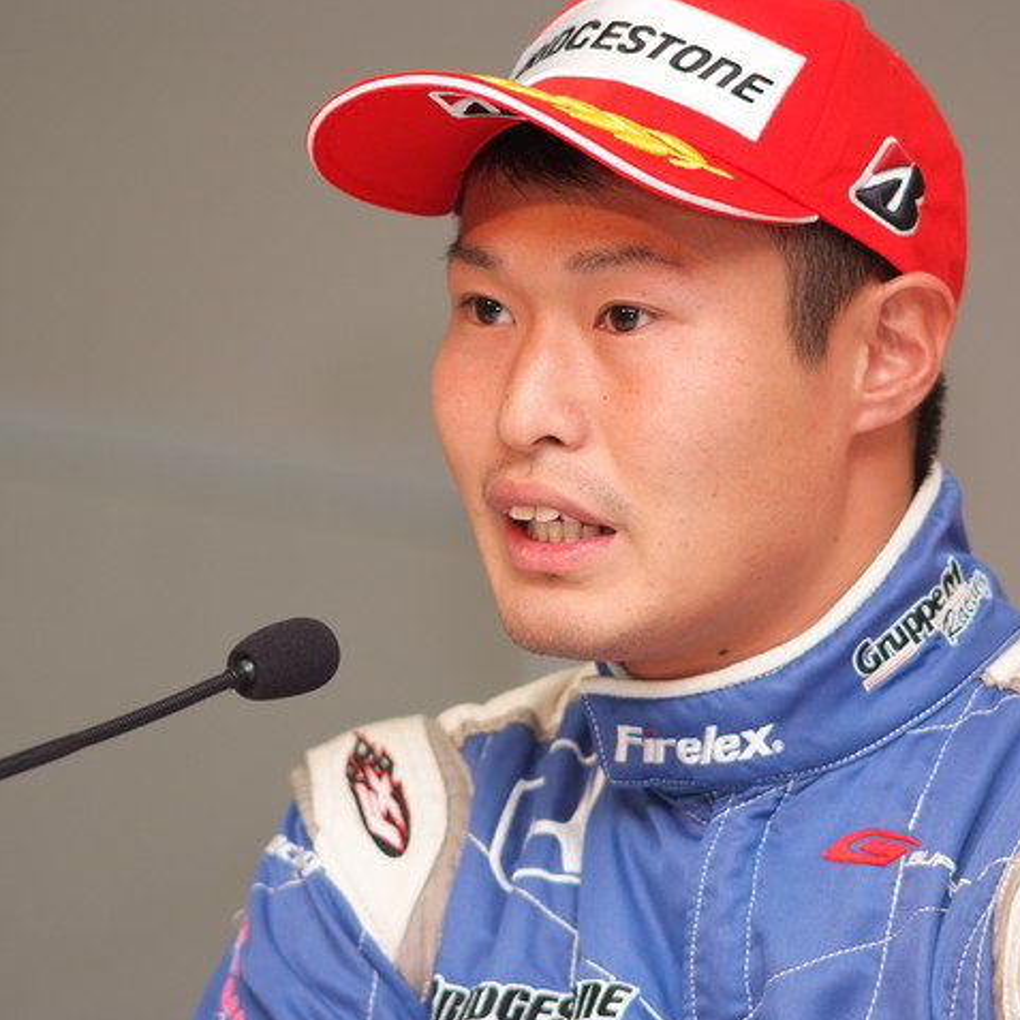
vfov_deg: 5.1
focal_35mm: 346
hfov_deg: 5.1
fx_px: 11535
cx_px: 528
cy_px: 511
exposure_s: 1/125
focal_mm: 180
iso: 400
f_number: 2.8
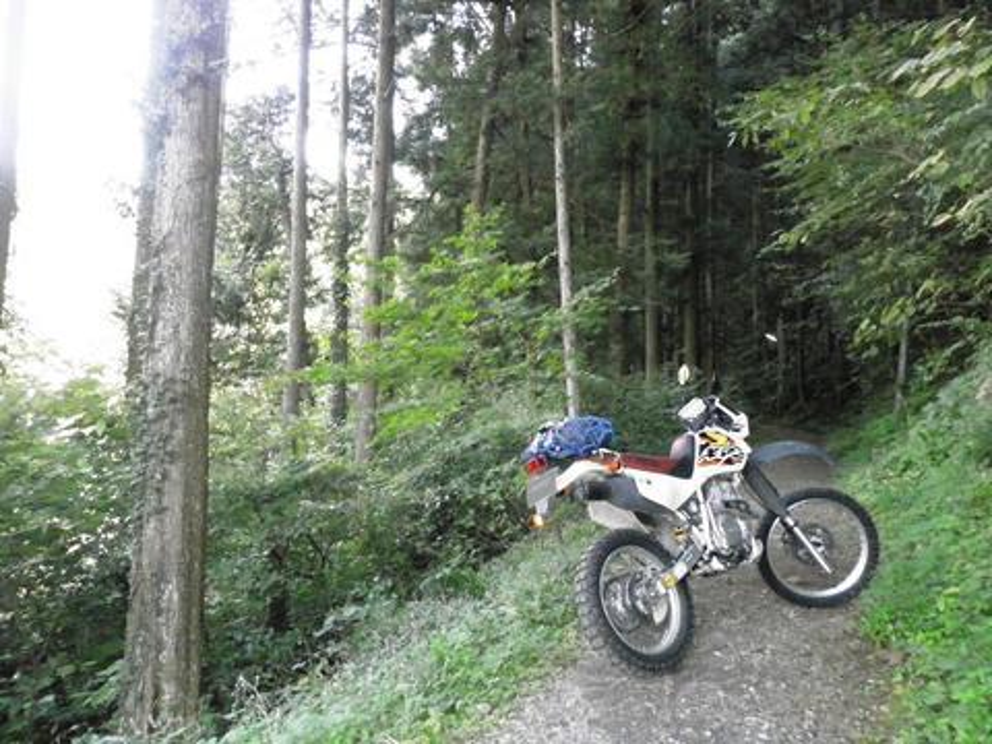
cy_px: 372
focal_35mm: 27
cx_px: 496
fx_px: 774
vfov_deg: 51.4
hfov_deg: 65.3
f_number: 3.2
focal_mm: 4.9
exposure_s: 1/125
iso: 800
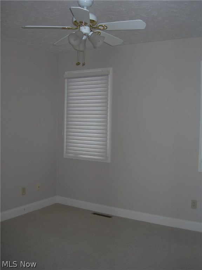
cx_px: 101
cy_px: 135
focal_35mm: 38
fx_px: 296
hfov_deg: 37.7
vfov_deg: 49.0
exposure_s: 1/60.1
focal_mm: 7.8
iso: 50
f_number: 2.8
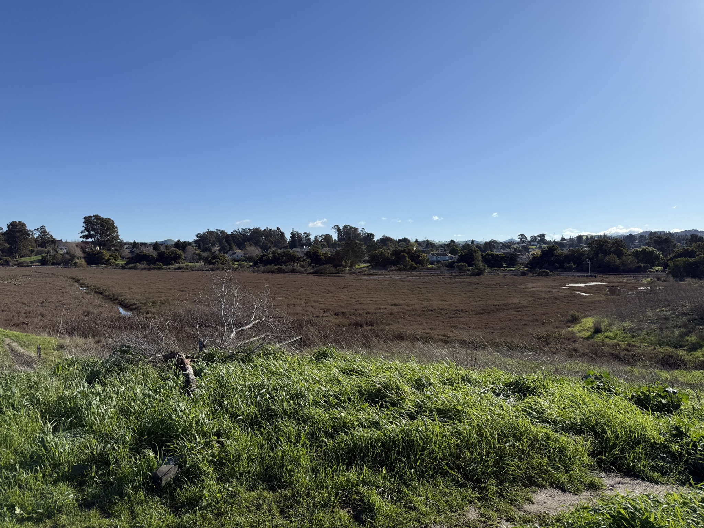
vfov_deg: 56.8
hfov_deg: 71.6
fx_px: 488
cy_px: 264
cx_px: 352
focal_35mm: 24
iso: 80
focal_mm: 6.76
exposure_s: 1/7353
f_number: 1.78
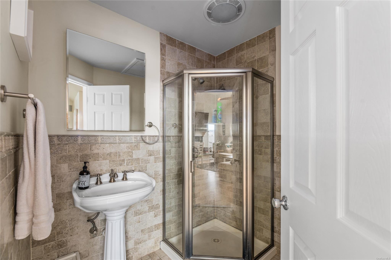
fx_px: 163
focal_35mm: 15
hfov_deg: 100.4
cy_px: 130
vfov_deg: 77.2
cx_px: 196
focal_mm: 15
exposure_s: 1/1.25
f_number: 7.1
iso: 320
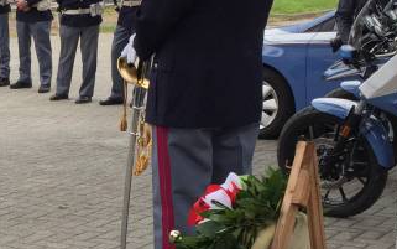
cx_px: -2
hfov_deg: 20.5
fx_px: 1061
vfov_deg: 13.4
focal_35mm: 98
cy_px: 156
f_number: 2.2
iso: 32
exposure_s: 1/395
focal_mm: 4.15
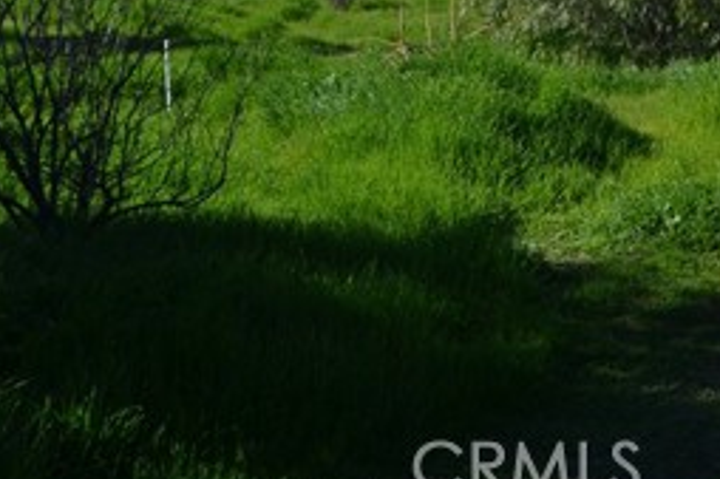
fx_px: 1359
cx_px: 675
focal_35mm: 68
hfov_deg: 28.3
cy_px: -98
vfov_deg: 18.9
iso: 100
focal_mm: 18
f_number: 8
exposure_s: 1/250
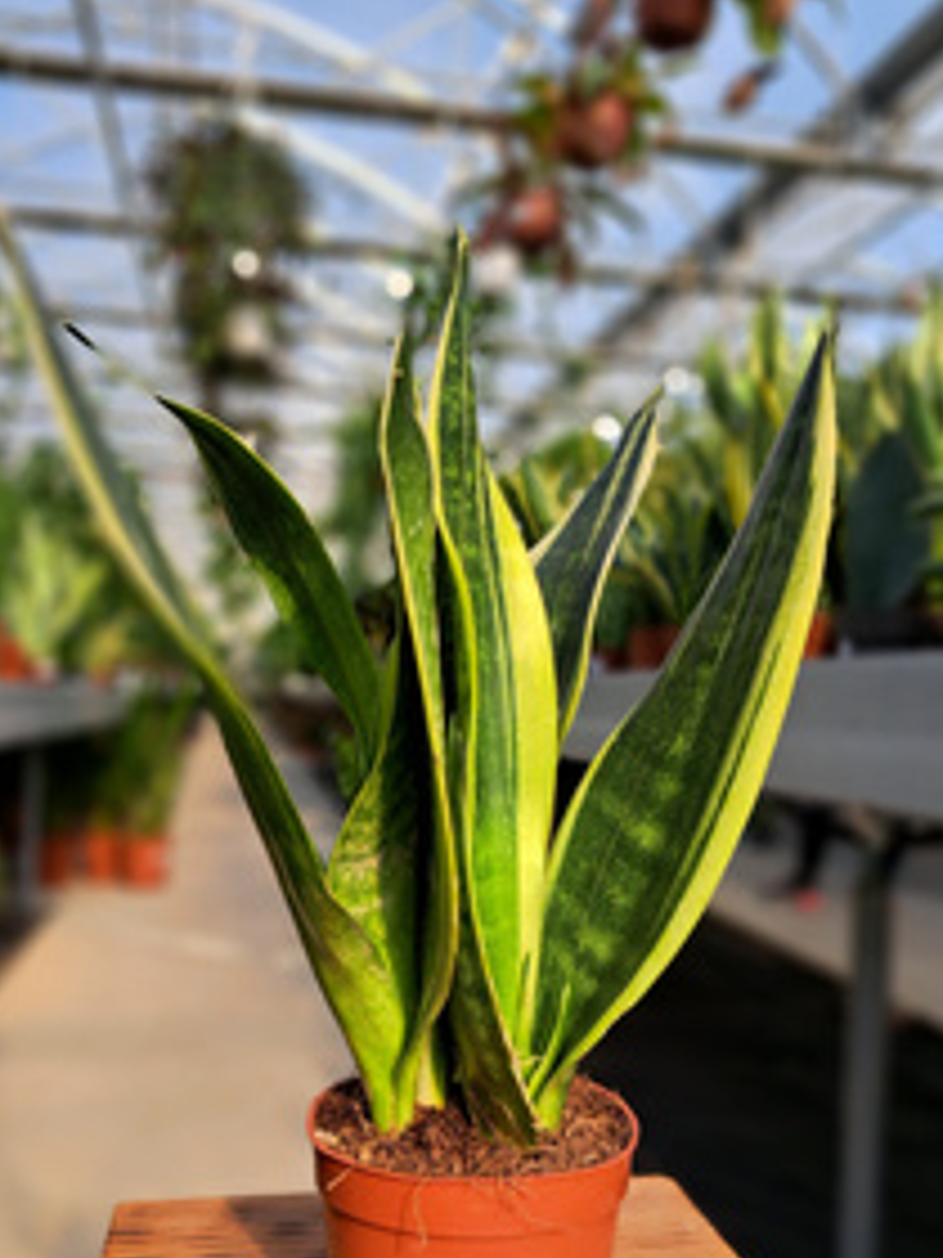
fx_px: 1090
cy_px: 692
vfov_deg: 59.8
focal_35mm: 30
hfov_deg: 46.8
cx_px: 438
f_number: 1.8
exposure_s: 1/480
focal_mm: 5.23
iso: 50
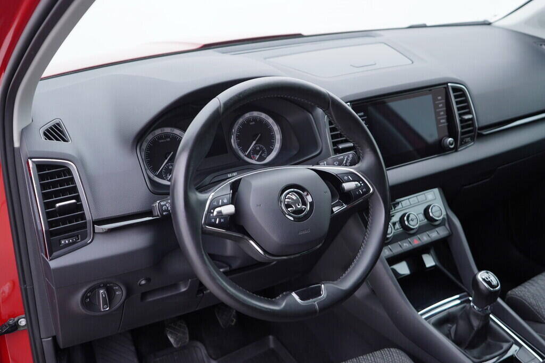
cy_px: 182
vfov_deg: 36.9
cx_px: 272
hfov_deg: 53.1
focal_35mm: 36
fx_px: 545
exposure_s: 1/40
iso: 160
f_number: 2.8
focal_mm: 24
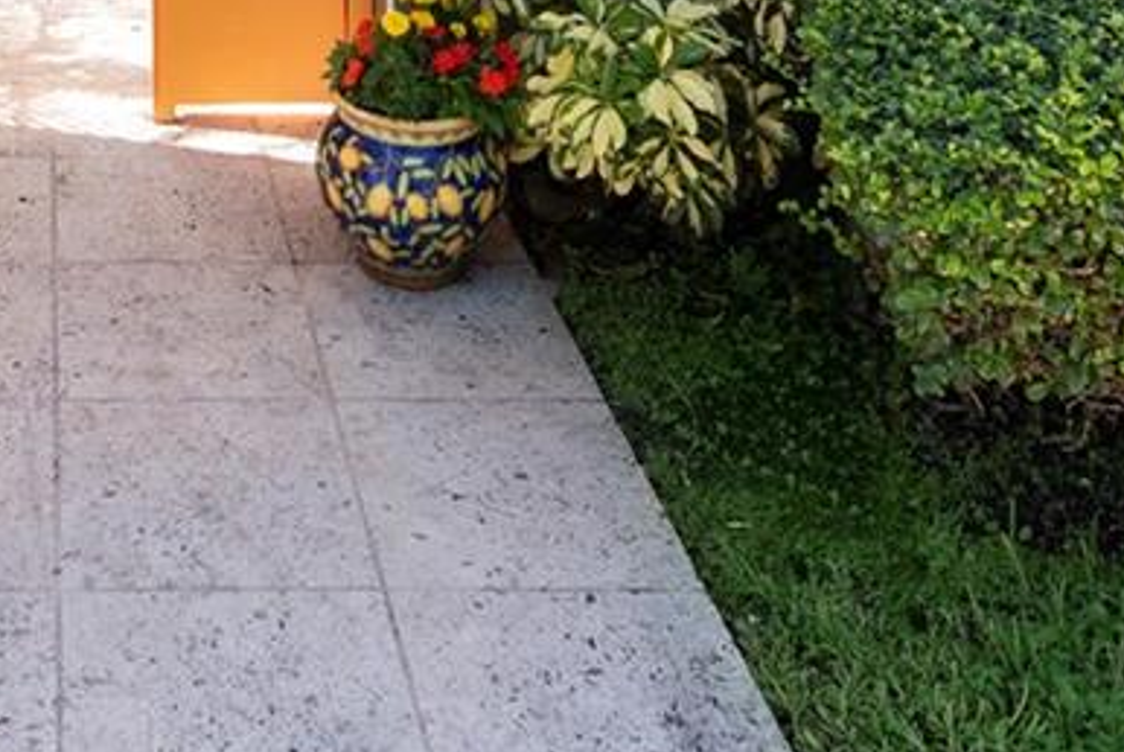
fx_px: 1812
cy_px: -695
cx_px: 108
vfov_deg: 17.6
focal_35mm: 58
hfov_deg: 32.7
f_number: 9
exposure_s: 1/25
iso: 100
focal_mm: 14
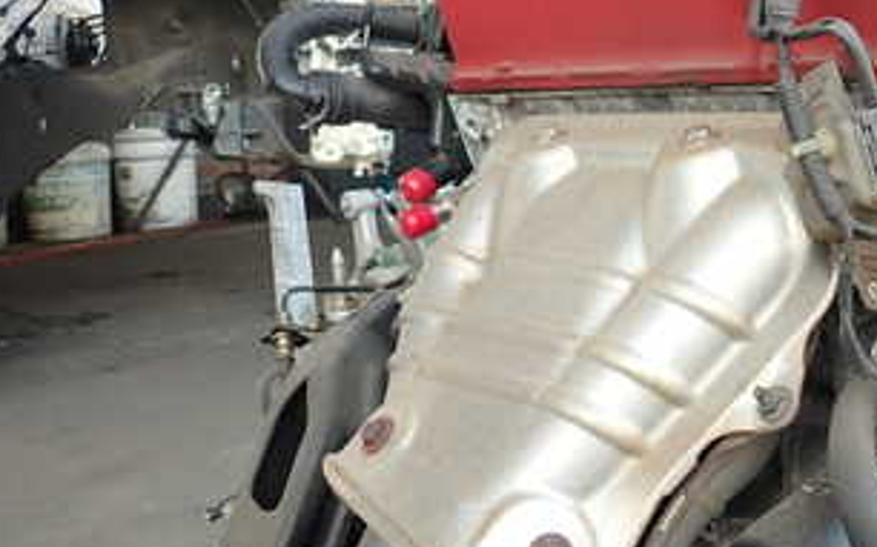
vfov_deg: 24.8
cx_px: 814
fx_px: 1242
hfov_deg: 36.1
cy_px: 246
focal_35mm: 52
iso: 100
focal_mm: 4.5
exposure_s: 1/100
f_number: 2
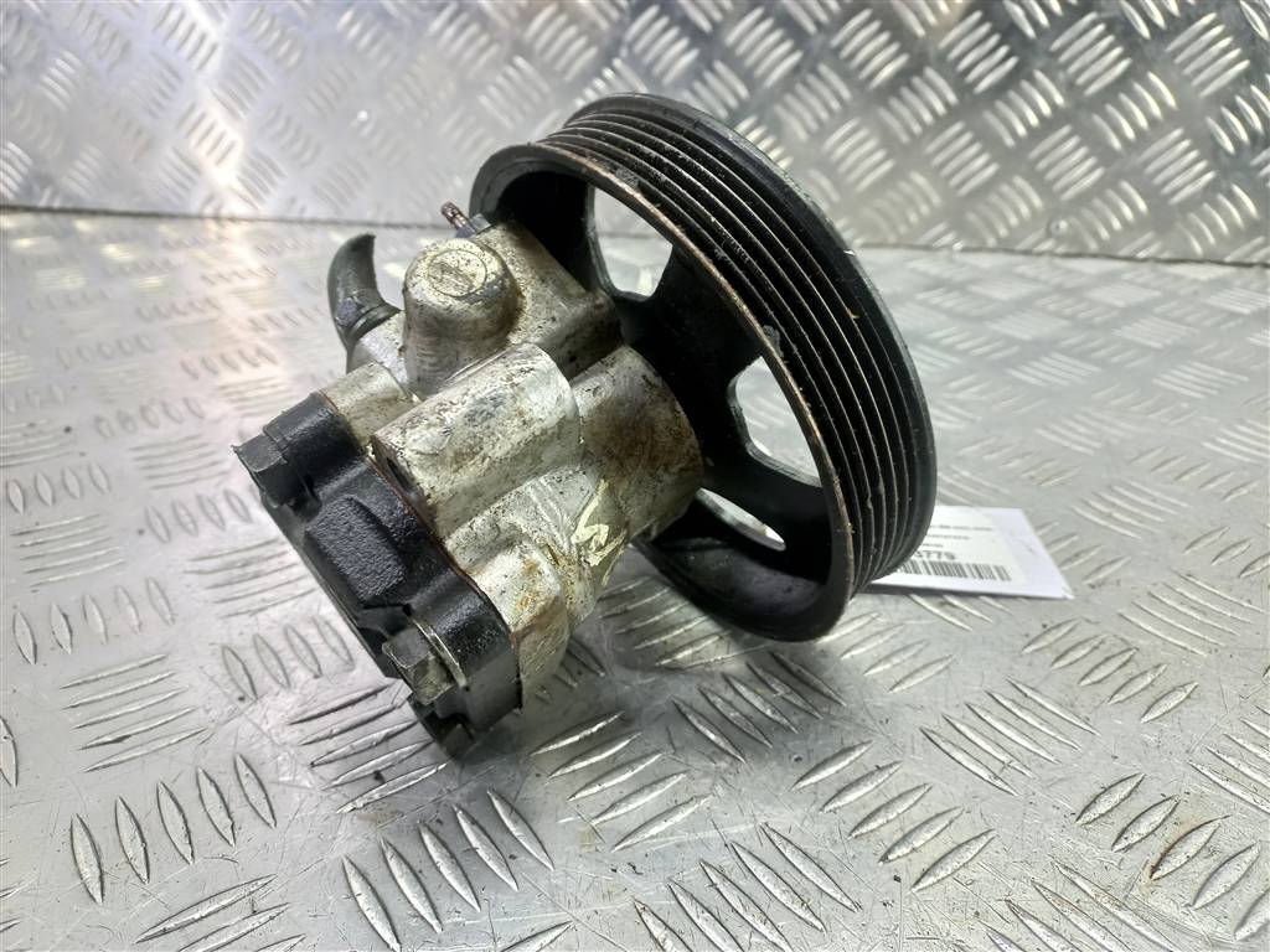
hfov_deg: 69.4
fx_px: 917
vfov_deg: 54.9
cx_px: 635
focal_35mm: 25
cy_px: 476
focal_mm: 4.6
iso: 160
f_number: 1.8
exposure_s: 1/50
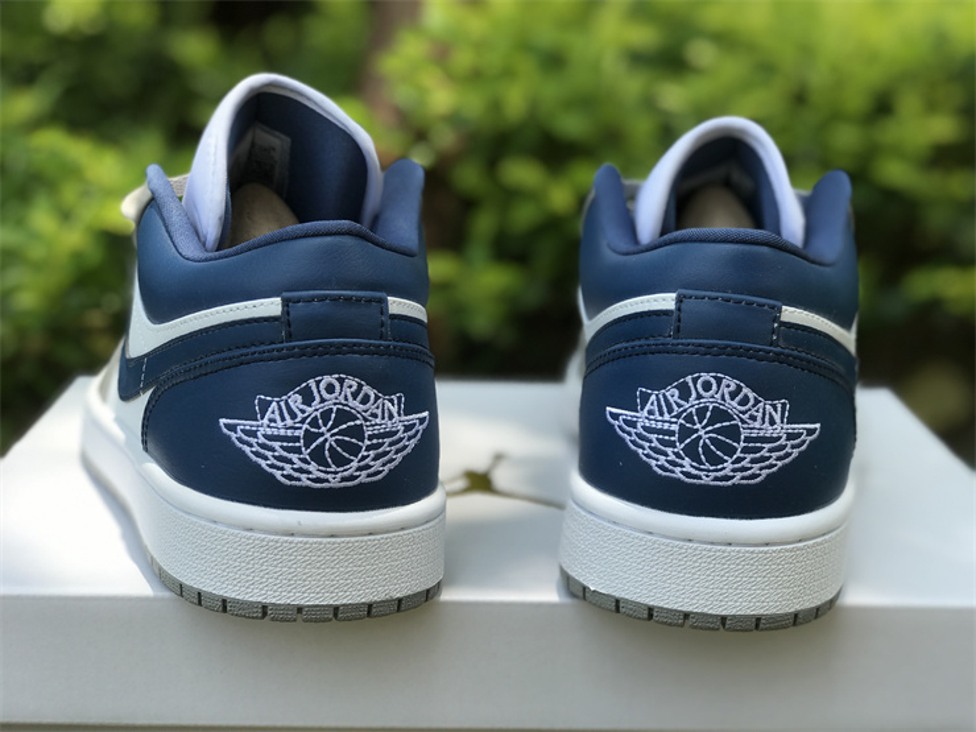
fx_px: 1607
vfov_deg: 25.7
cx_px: 488
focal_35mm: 57
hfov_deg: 33.8
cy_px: 366
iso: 20
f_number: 2.8
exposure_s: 1/213
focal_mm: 6.6
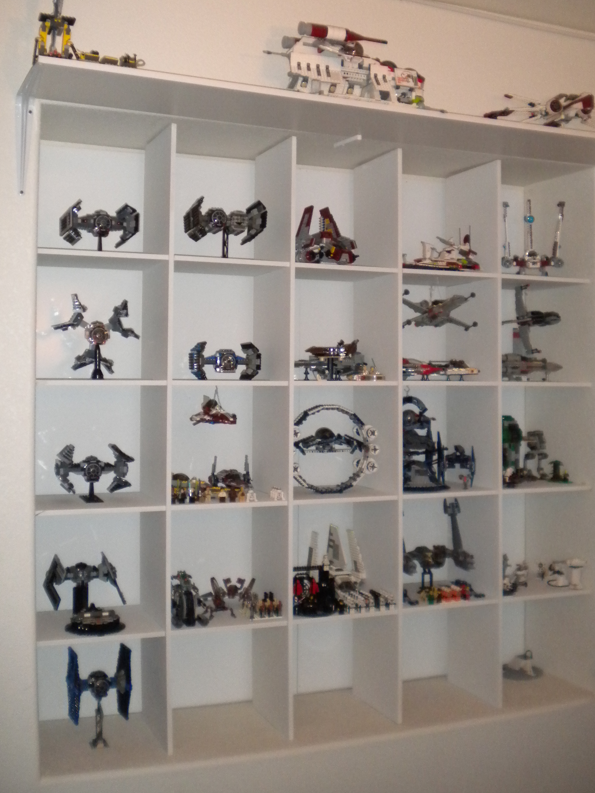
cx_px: 329
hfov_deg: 35.1
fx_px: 940
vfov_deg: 45.7
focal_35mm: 41
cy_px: 346
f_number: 3.1
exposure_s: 1/30
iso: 400
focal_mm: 6.3
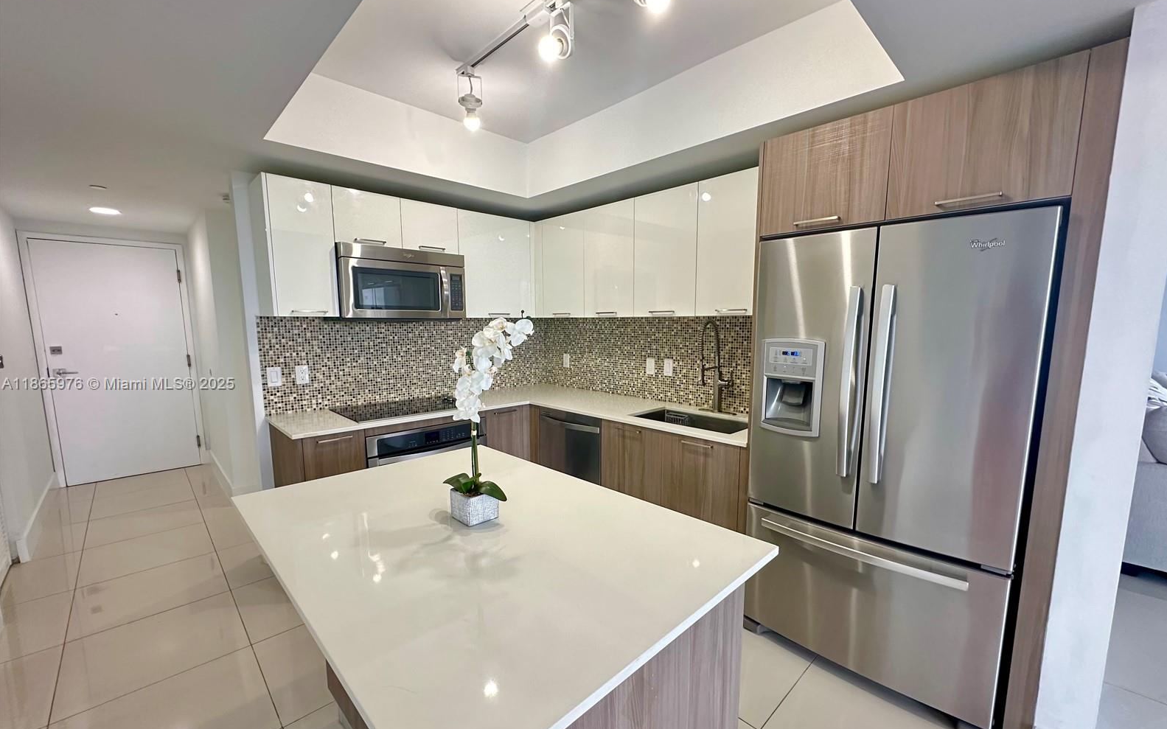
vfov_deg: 74.7
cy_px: 385
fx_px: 477
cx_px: 588
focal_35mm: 15
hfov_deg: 101.5
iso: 320
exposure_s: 1/120
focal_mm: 2.22
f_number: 2.2
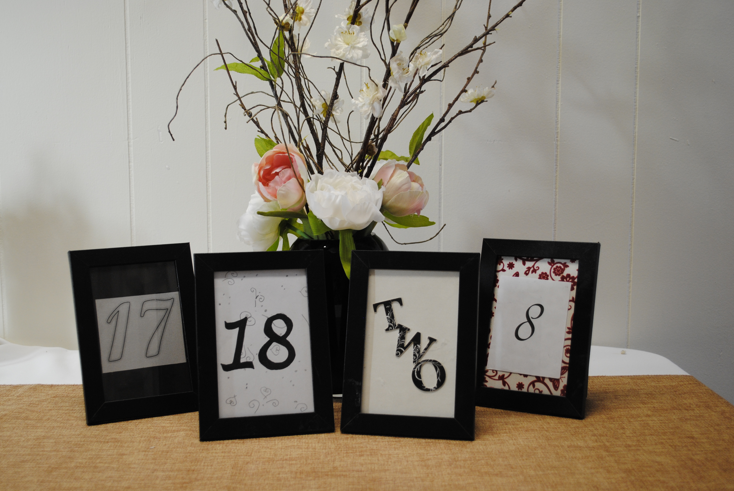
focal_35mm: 44
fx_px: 888
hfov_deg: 44.9
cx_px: 367
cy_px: 246
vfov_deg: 30.9
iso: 360
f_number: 4.5
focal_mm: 29
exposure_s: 1/30
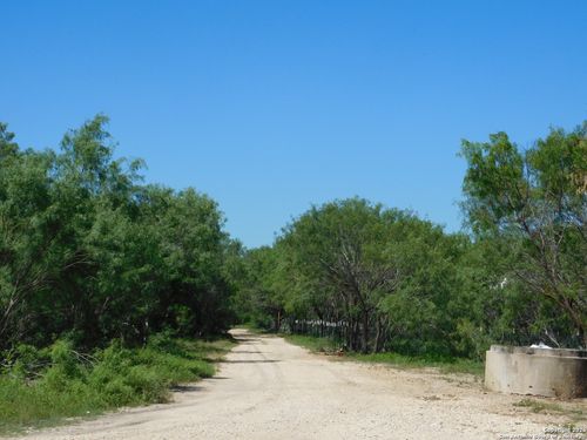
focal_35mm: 66
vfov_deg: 22.3
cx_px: 294
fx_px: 1119
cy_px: 220
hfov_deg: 29.4
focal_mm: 11.7
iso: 125
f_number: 4.2
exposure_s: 1/1250
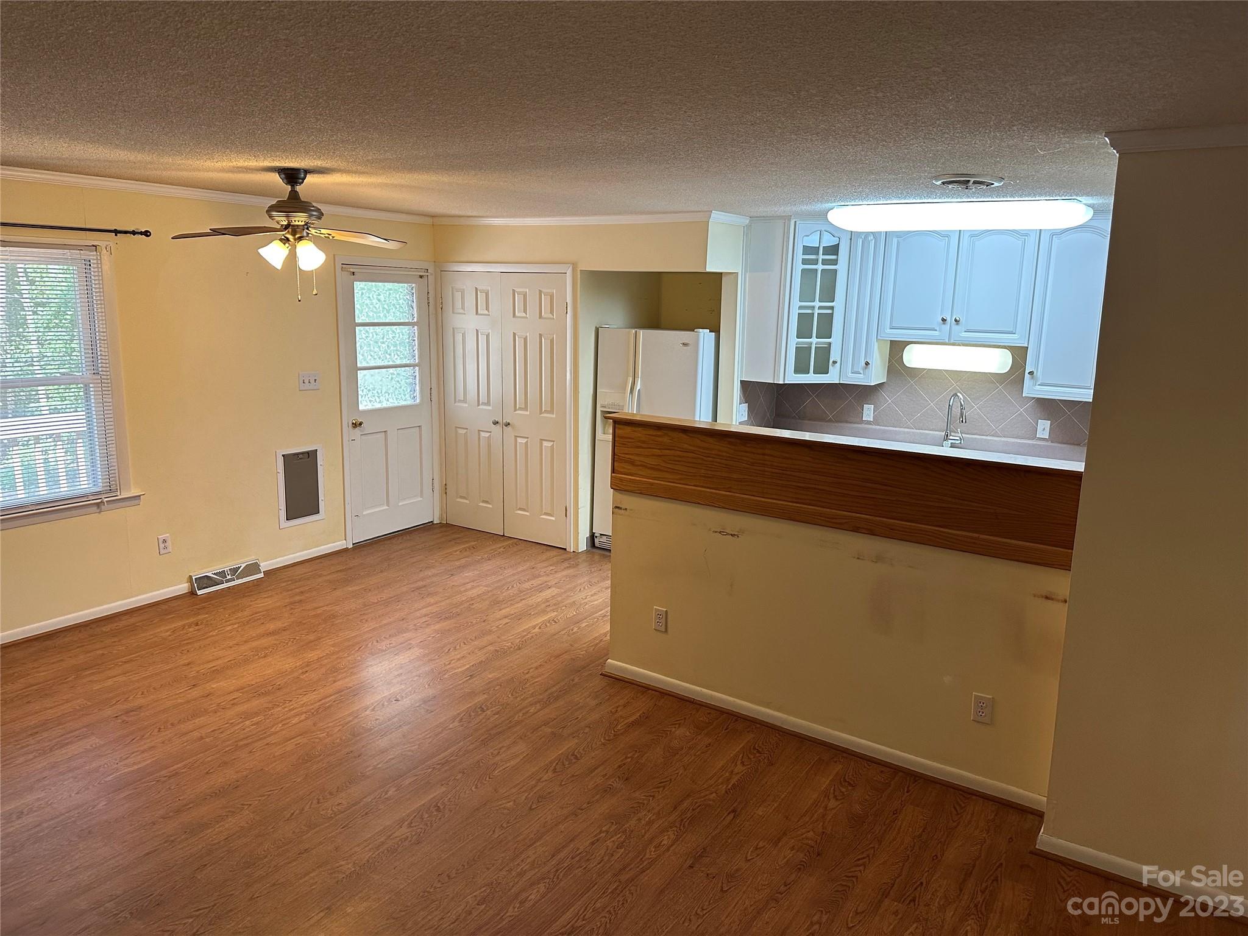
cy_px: 468
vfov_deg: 56.8
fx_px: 865
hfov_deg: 71.6
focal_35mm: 24
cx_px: 624
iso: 200
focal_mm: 6.86
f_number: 1.78
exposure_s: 1/120
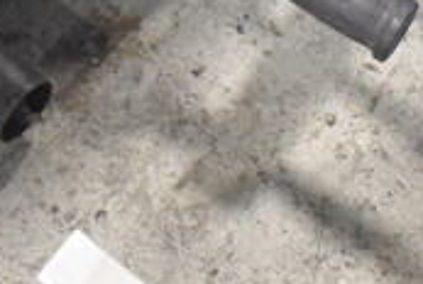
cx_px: 161
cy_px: -211
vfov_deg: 13.2
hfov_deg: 21.4
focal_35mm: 95
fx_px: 1118
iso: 3200
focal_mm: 18
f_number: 3.5
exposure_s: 1/125
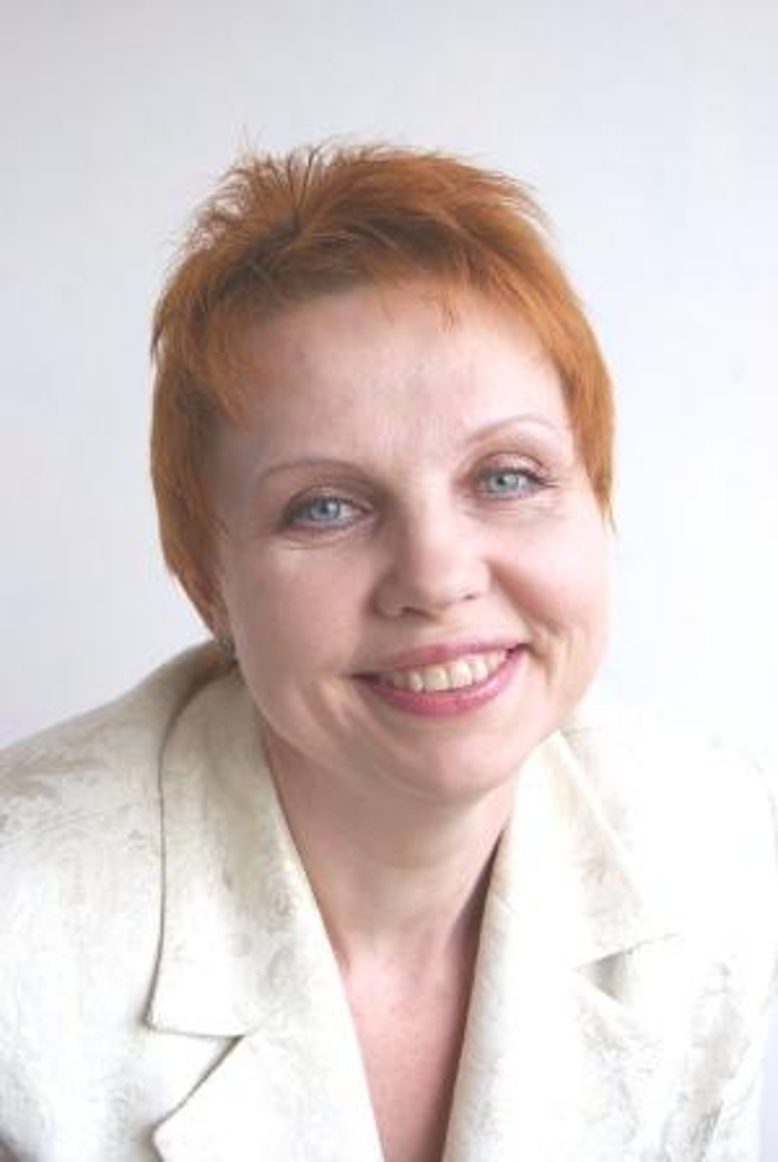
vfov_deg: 37.8
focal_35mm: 52
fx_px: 1697
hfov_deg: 25.8
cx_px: 389
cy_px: 581
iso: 125
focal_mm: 35
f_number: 5
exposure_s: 1/60
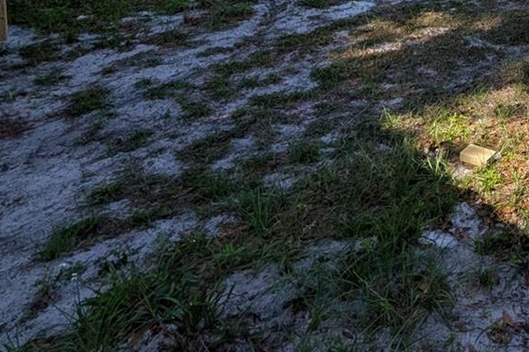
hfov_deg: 42.2
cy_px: -134
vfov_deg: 28.8
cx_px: 589
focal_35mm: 35
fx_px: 514
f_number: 1.7
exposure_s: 1/2016
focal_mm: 2.02
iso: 52
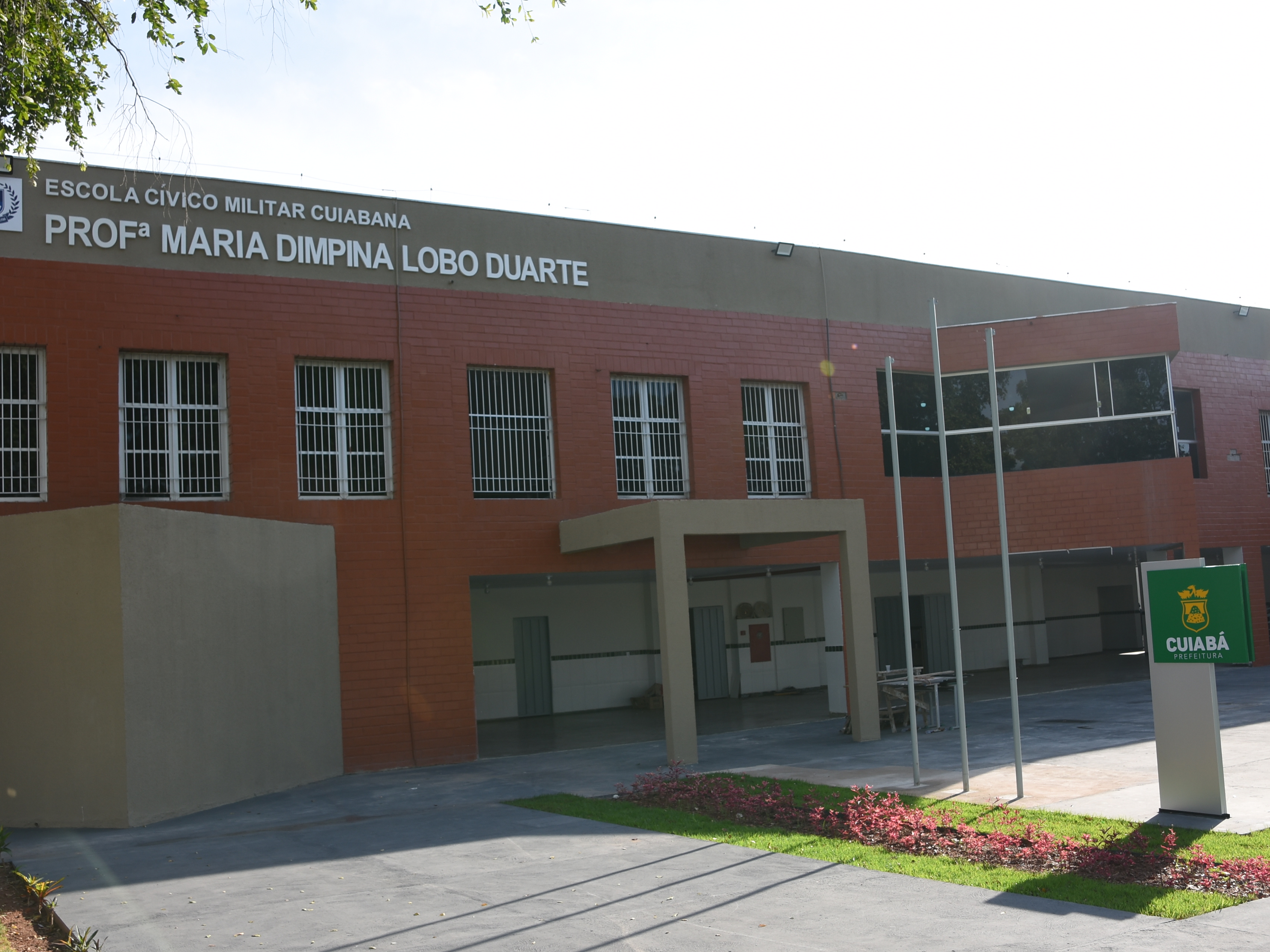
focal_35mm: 33
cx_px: 661
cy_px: 499
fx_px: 1198
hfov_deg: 55.9
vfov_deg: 43.4
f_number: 5.6
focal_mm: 17
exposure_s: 1/250
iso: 100
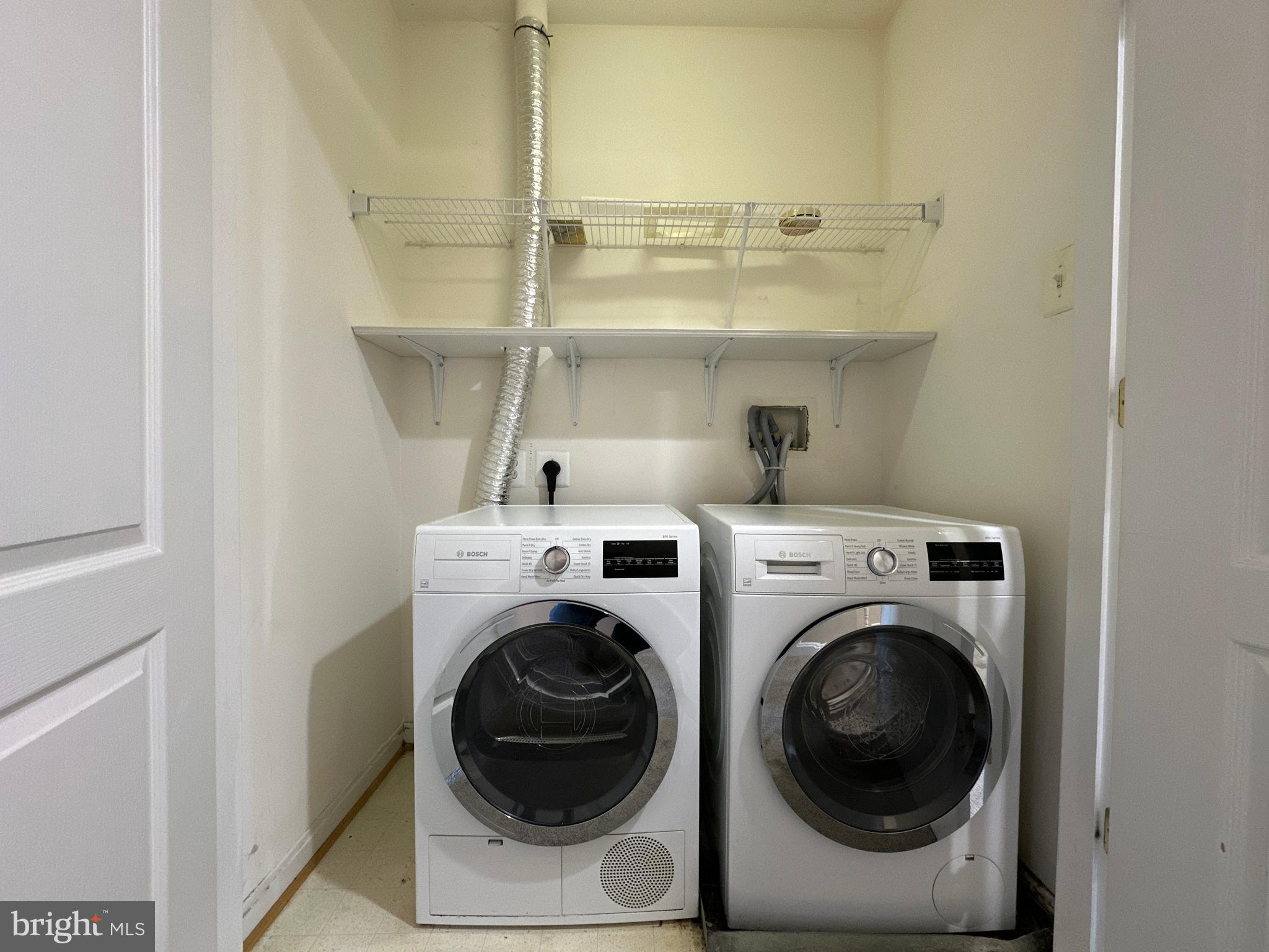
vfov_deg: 85.7
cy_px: 476
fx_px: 513
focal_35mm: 14
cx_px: 634
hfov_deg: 102.1
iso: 400
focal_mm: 2.22
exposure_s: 1/60
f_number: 2.2
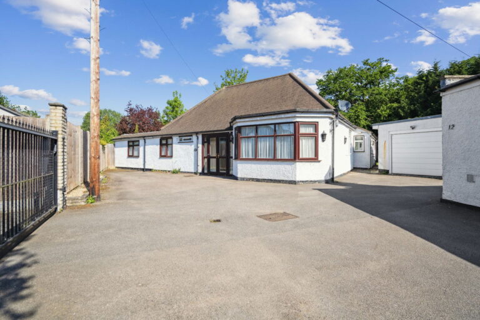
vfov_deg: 73.7
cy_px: 160
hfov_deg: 96.7
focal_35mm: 16
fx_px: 213
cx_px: 240
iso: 640
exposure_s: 1/2500
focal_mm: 16
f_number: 5
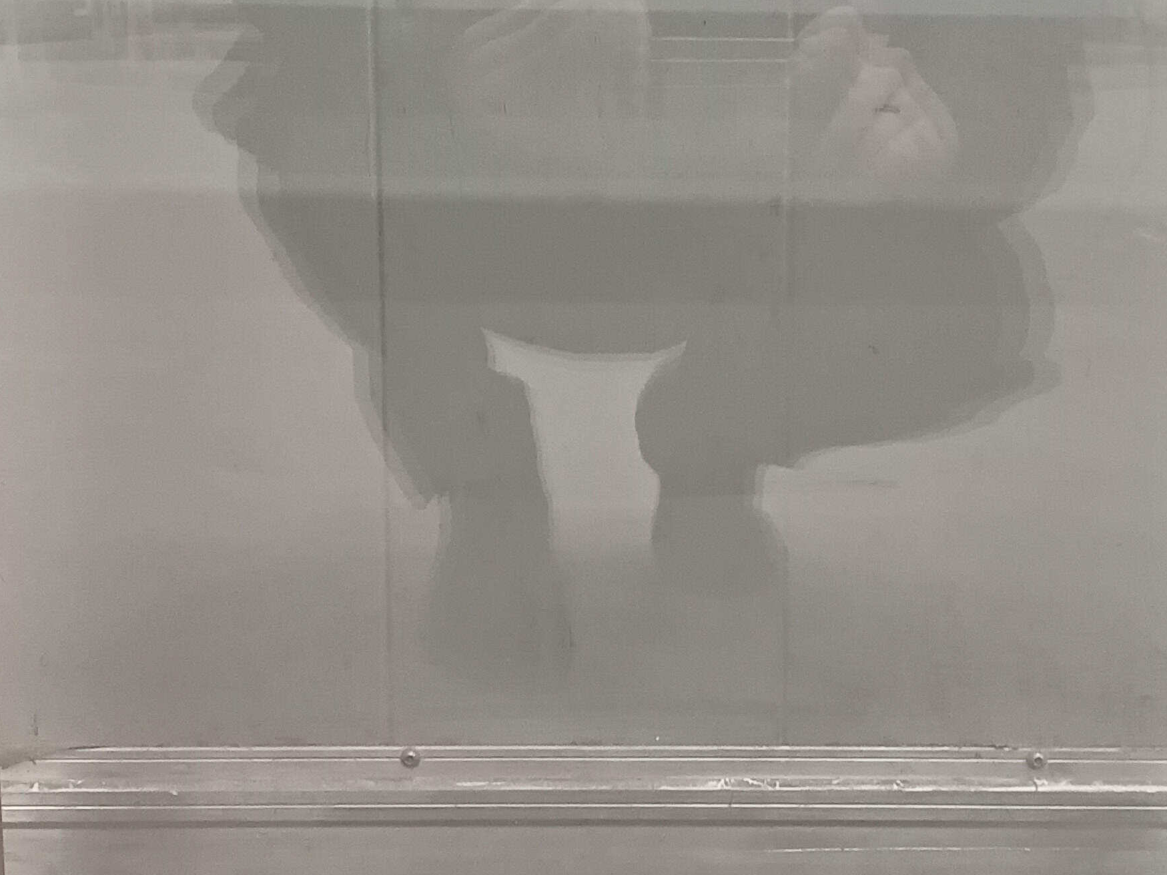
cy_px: 539
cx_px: 617
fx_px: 2123
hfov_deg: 30.7
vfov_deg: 23.2
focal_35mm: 63
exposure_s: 1/16.7
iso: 2038
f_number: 1.8
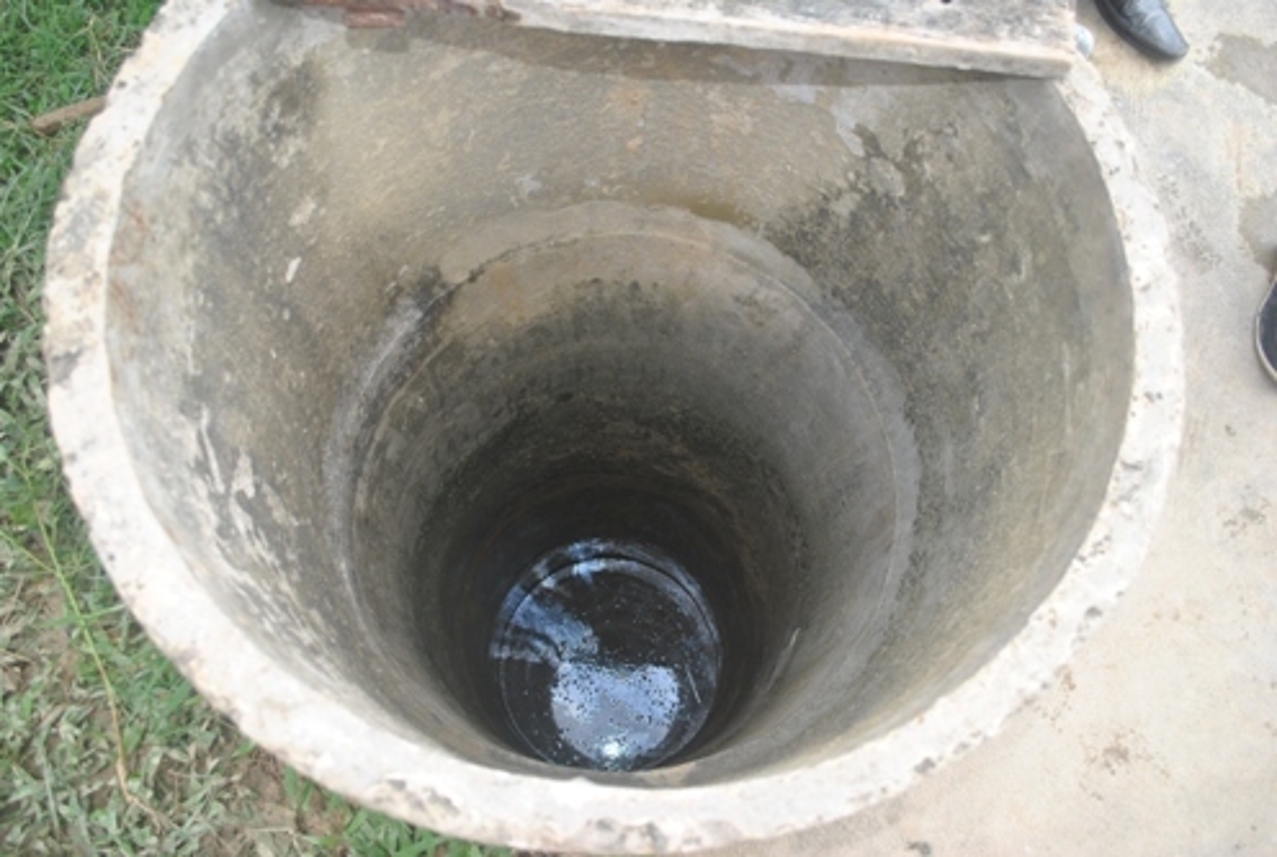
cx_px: 638
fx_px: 960
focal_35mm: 27
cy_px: 428
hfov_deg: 67.3
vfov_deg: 48.1
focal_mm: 18
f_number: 3.5
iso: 160
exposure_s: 1/125
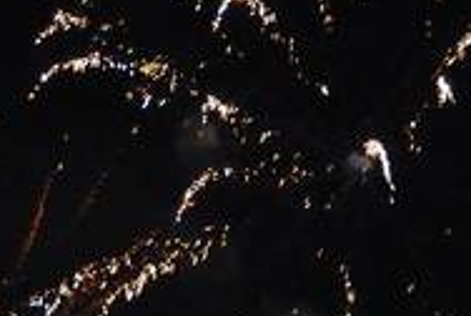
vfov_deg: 3.5
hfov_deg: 5.3
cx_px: 346
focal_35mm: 390
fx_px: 5110
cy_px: 354
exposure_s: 1/3.33
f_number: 5
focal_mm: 70
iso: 1600
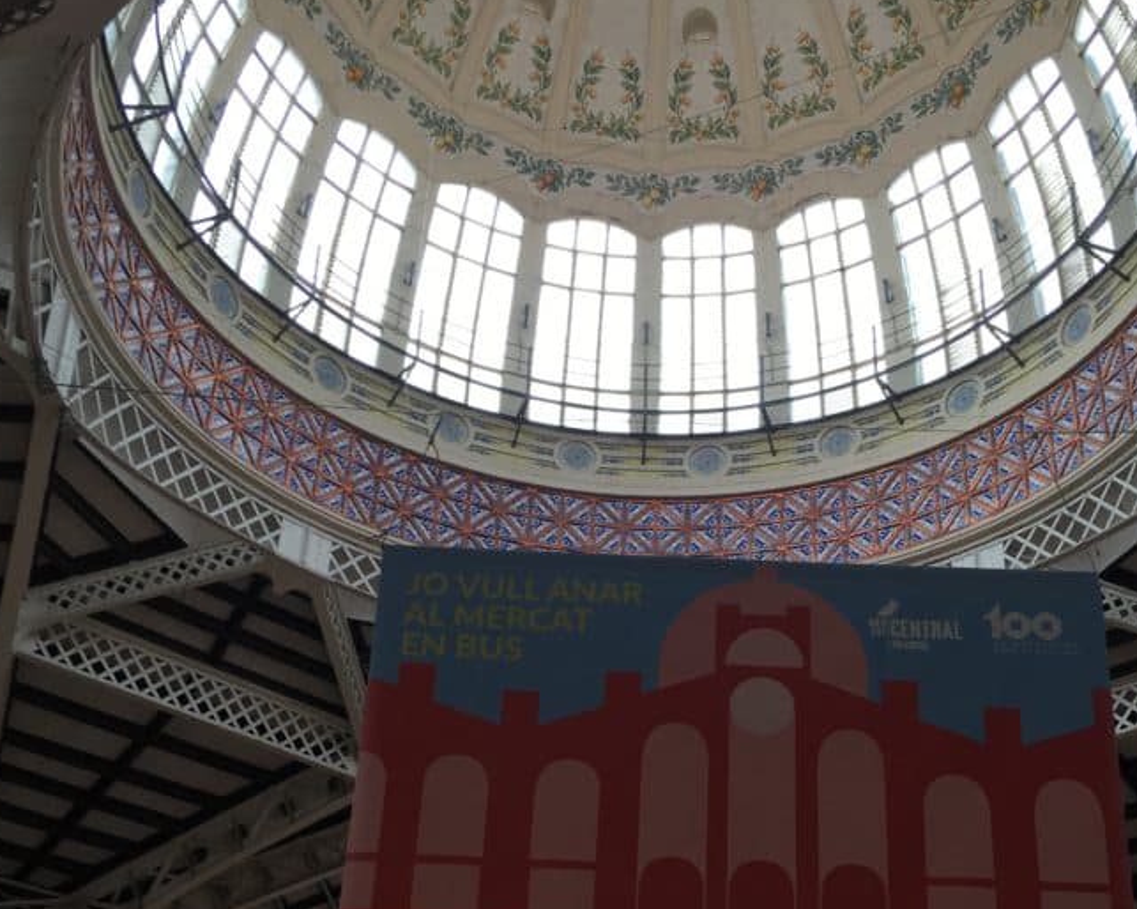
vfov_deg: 31.5
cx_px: 624
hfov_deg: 39.5
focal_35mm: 47
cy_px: 678
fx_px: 1581
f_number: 2.2
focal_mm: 4.15
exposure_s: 1/100
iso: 32
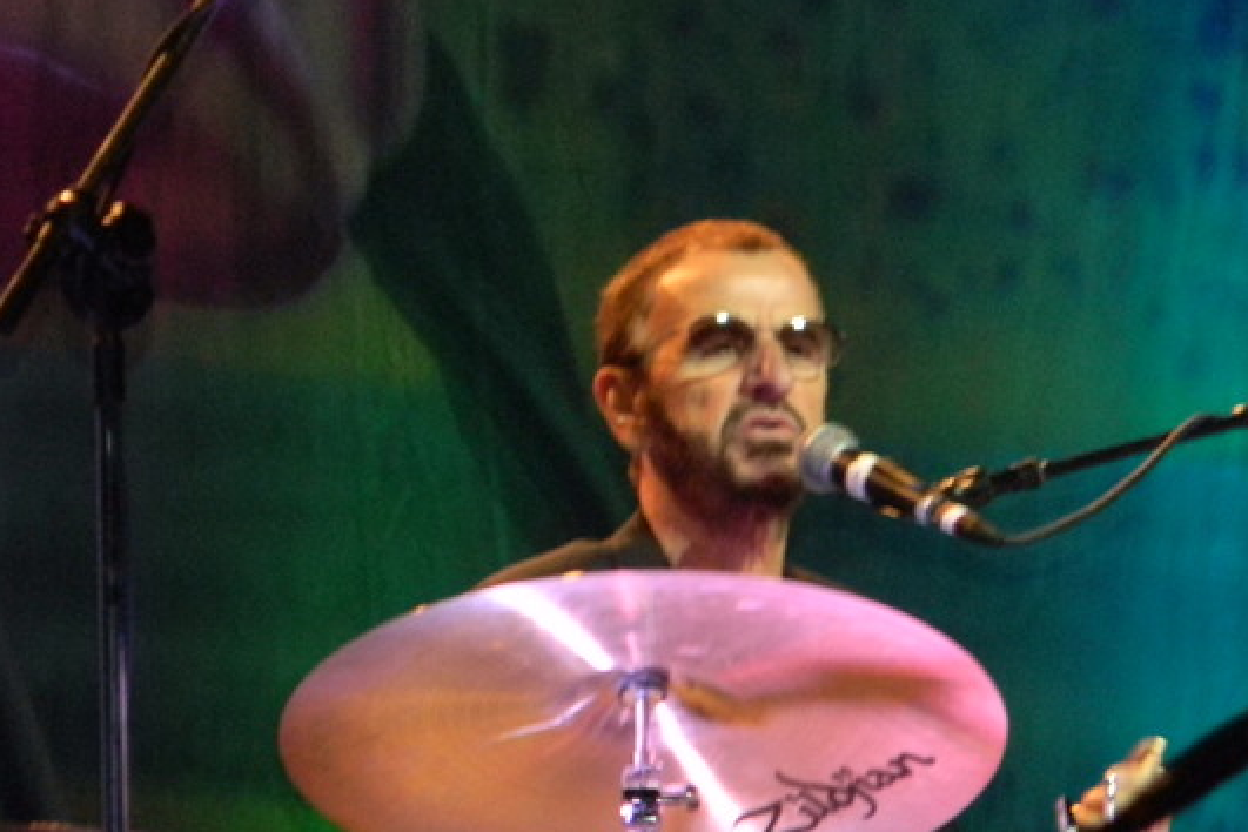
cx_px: 630
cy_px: 425
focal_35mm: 519
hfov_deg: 4.0
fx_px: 17991
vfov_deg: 2.6
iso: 800
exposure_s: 1/60
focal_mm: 75
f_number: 5.4
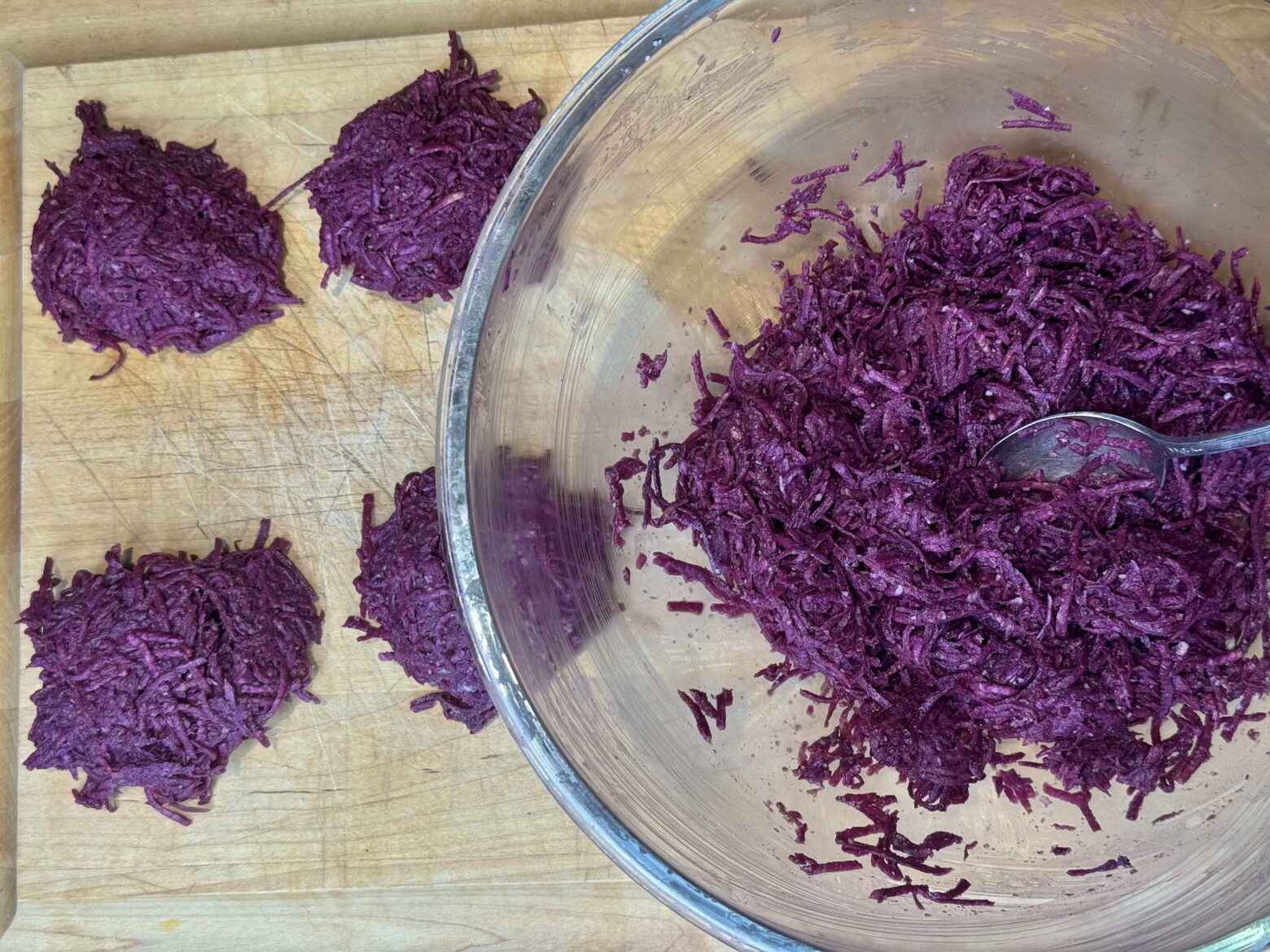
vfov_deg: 30.3
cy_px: 476
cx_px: 635
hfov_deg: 39.7
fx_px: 1761
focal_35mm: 48
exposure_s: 1/159
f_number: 1.78
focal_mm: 6.76
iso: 50
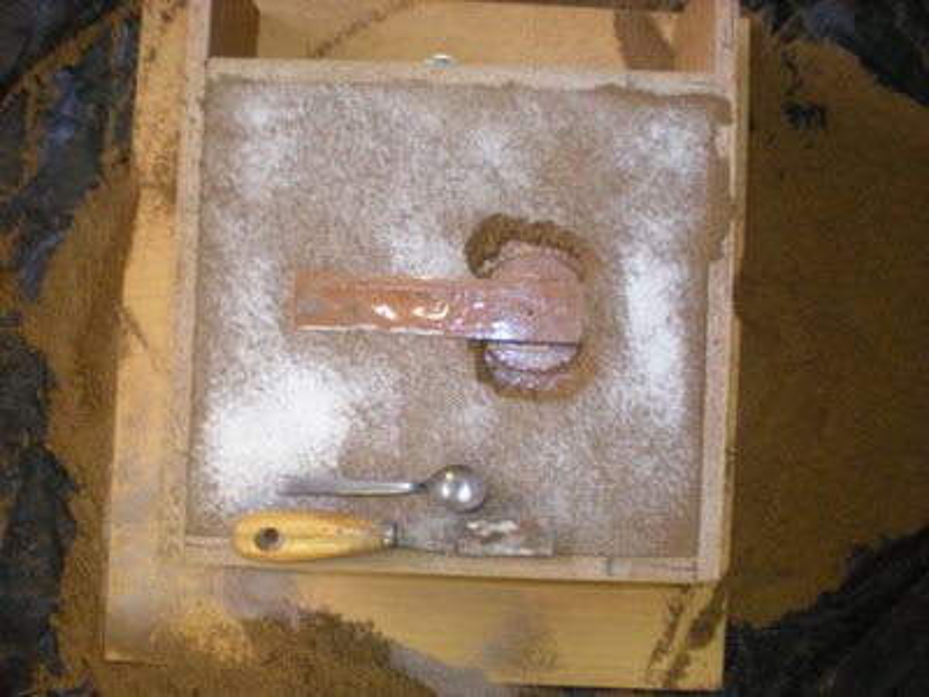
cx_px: 464
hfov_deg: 49.0
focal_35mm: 38
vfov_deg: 37.7
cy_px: 348
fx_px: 1020
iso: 200
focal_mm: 6.3
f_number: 3.1
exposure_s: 1/8.9
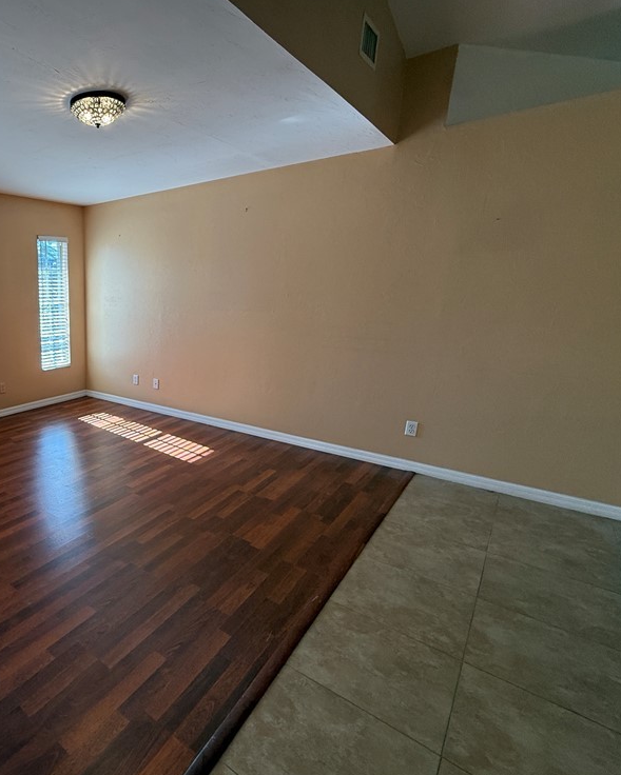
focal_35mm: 19
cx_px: 88
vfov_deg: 83.3
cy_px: 395
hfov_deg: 62.1
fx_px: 436
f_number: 2.2
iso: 125
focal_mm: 2.22
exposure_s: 1/120
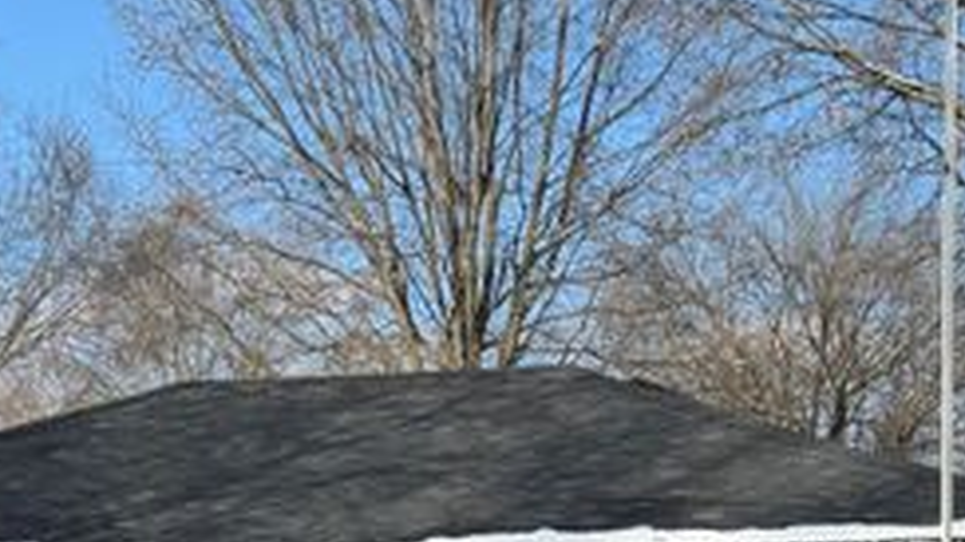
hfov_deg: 20.0
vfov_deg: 11.0
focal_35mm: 107
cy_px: 730
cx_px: 384
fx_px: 2737
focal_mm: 6.76
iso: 64
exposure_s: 1/2415
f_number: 1.78
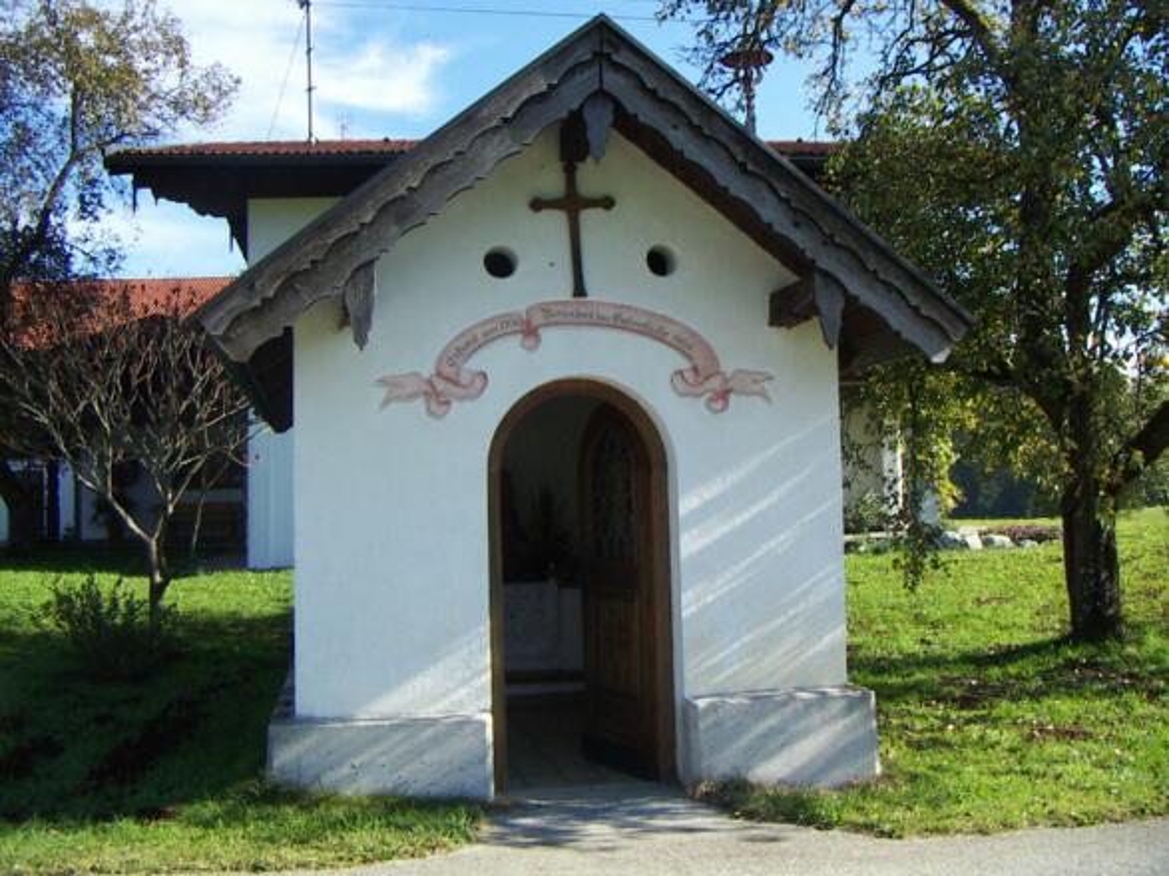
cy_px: 438
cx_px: 584
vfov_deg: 39.6
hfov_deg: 51.4
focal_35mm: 36
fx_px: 1215
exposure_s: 1/200
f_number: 6.7
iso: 100
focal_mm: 5.5
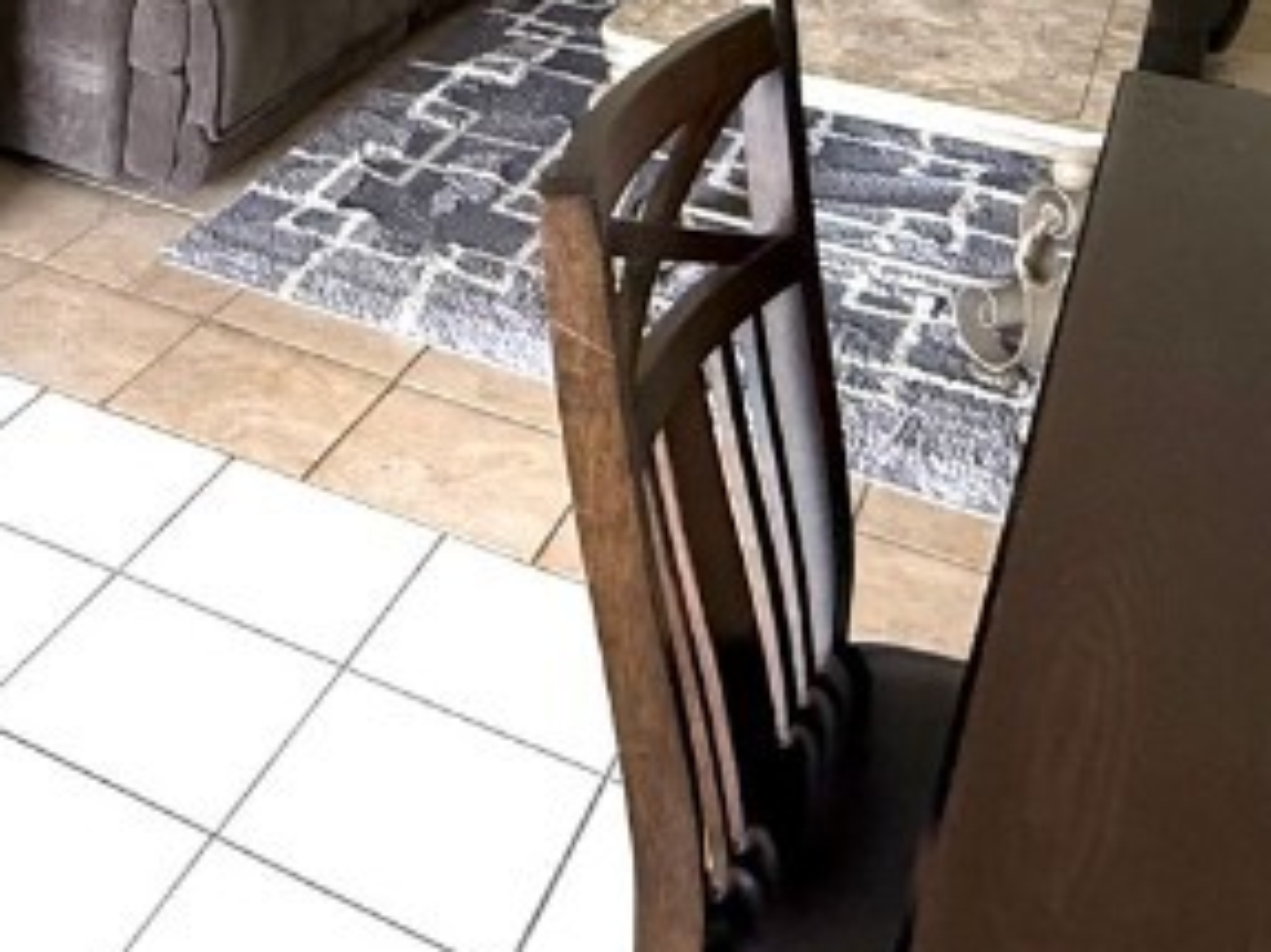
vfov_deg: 27.1
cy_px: -53
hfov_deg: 35.8
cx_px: 120
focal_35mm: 50
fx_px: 1835
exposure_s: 1/120
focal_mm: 2.22
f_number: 2.2
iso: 320
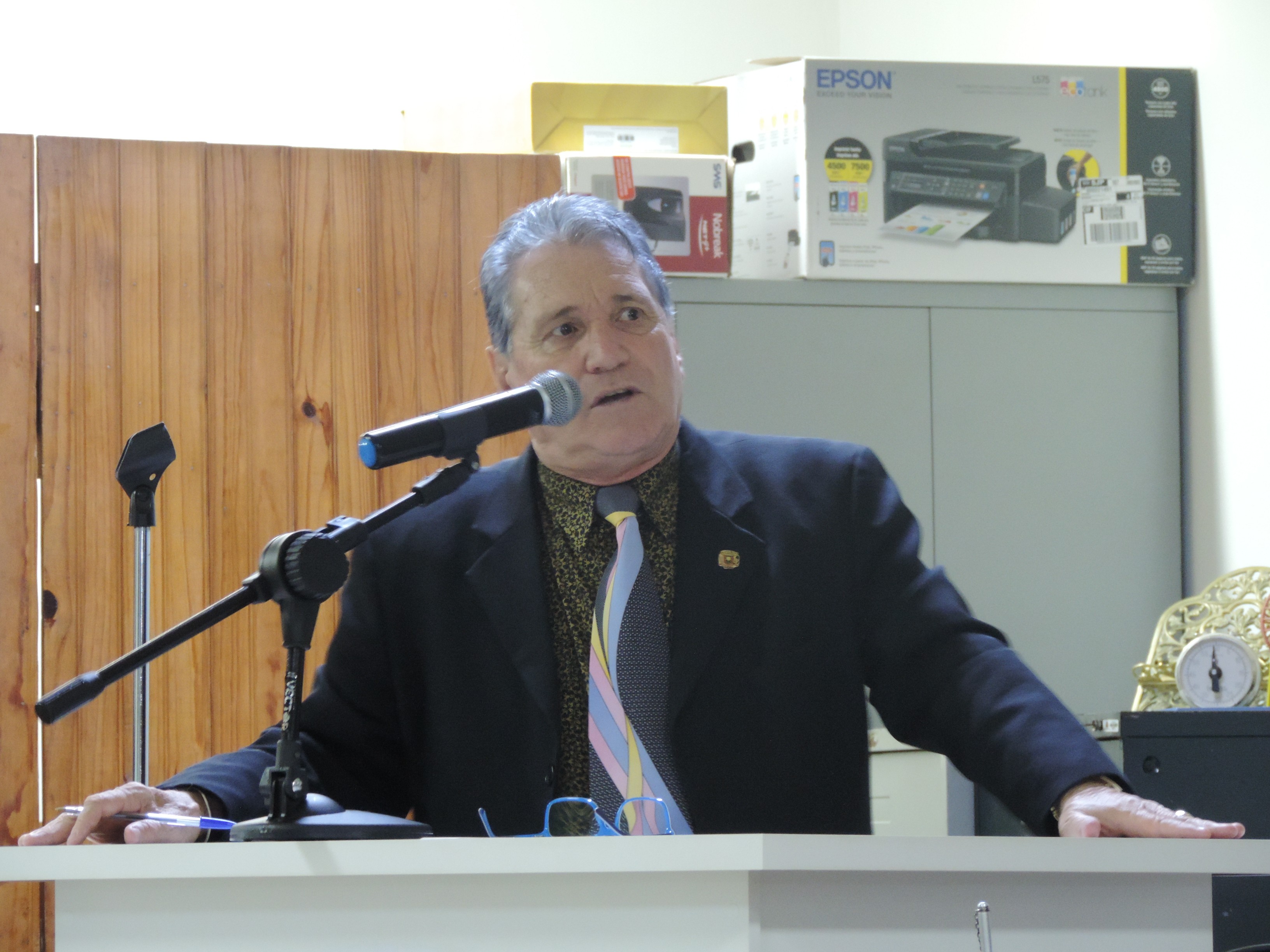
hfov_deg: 7.2
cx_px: 635
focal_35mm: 275
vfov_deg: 5.4
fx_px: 10089
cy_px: 476
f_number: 4.7
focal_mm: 49
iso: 800
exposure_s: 1/6
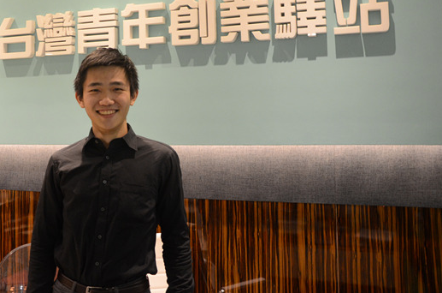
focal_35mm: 49
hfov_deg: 39.5
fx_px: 597
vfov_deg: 27.2
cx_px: 109
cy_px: 78
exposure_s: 1/25
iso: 1250
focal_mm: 21
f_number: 4.5
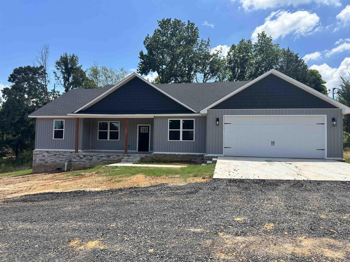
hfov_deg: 71.6
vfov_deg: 56.8
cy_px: 131
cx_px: 175
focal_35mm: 24
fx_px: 243
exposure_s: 1/3597
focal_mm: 6.86
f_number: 1.78
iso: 80
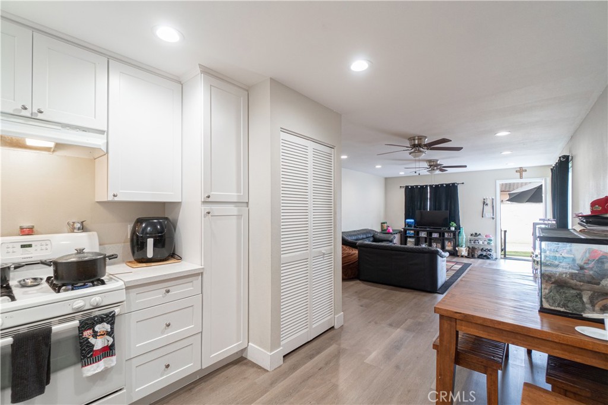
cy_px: 202
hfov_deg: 100.4
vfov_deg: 77.3
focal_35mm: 15
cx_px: 304
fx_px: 253
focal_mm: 10
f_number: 7.1
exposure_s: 1/13
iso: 320
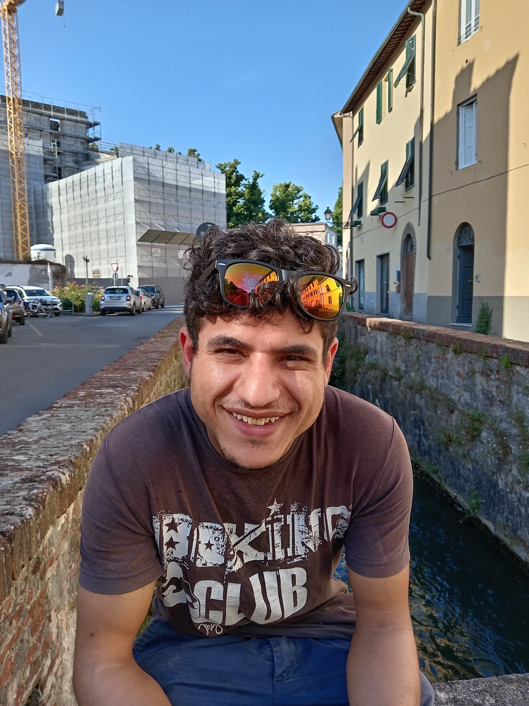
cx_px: 272
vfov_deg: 63.4
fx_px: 570
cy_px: 348
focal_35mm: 28
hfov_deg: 49.7
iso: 100
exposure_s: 1/169
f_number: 1.8
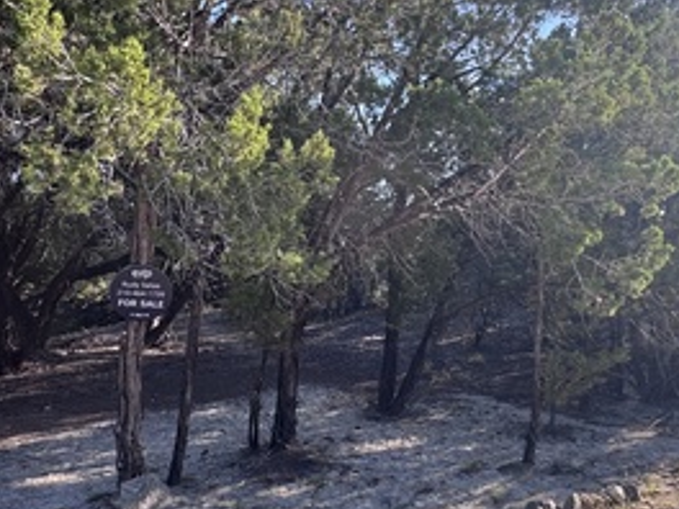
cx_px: 319
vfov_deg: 41.7
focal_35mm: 34
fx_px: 667
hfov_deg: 53.9
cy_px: 229
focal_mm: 2.22
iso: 40
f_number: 2.2
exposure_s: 1/208
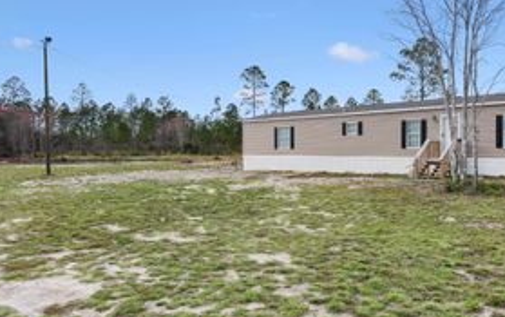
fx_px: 427
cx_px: 279
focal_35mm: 31
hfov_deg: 61.0
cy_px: 153
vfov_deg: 40.7
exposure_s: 1/800
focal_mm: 17
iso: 250
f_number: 8
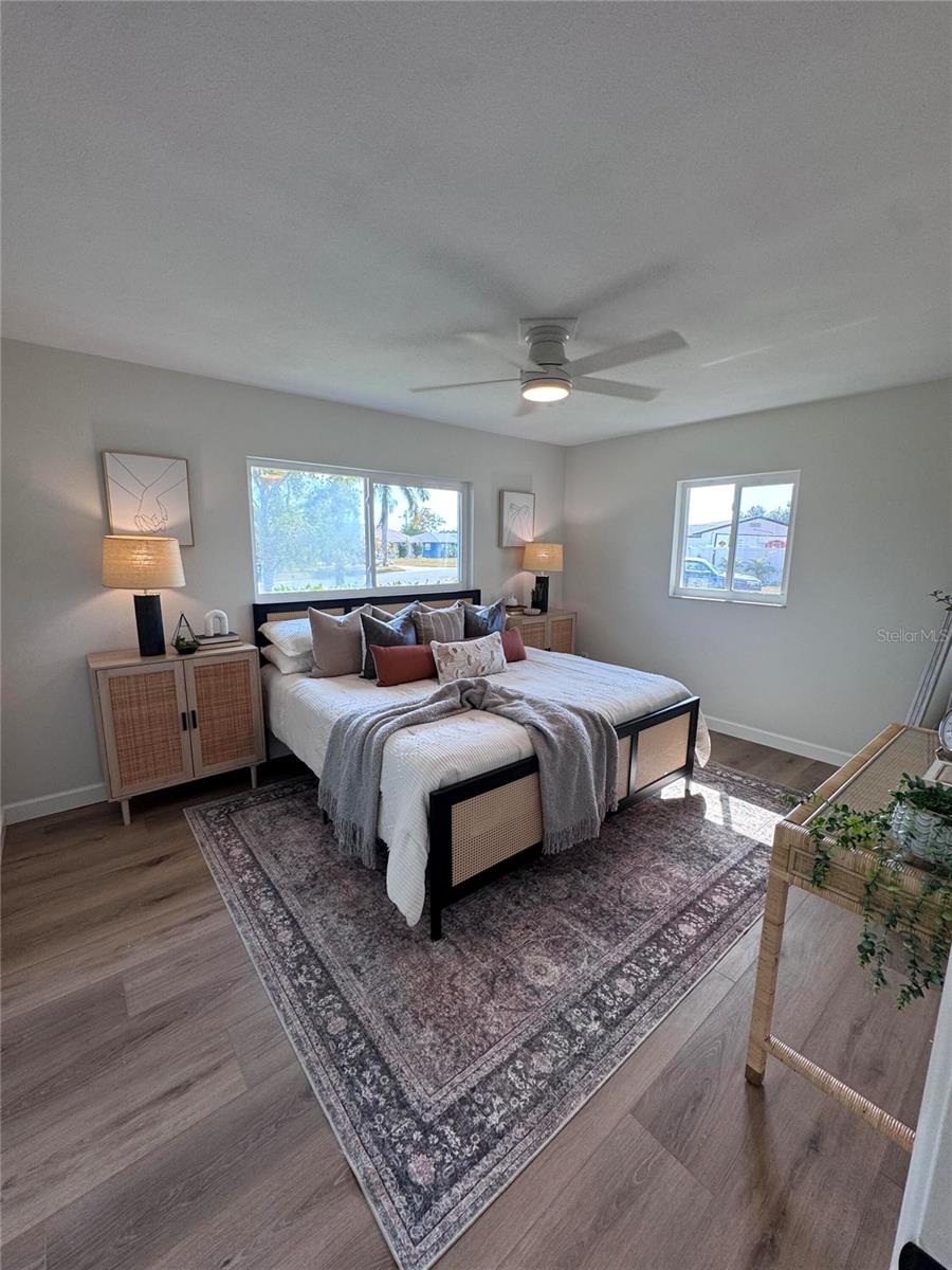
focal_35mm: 14
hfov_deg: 85.7
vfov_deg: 102.1
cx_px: 476
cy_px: 635
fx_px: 513
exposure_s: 1/120
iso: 64
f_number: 2.2
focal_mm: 2.22
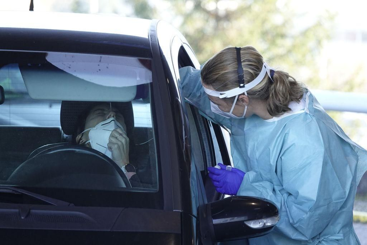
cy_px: 122
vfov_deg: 4.0
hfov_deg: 6.0
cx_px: 184
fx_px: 3476
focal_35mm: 341
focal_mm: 124.94
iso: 640
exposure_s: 1/160
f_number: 4
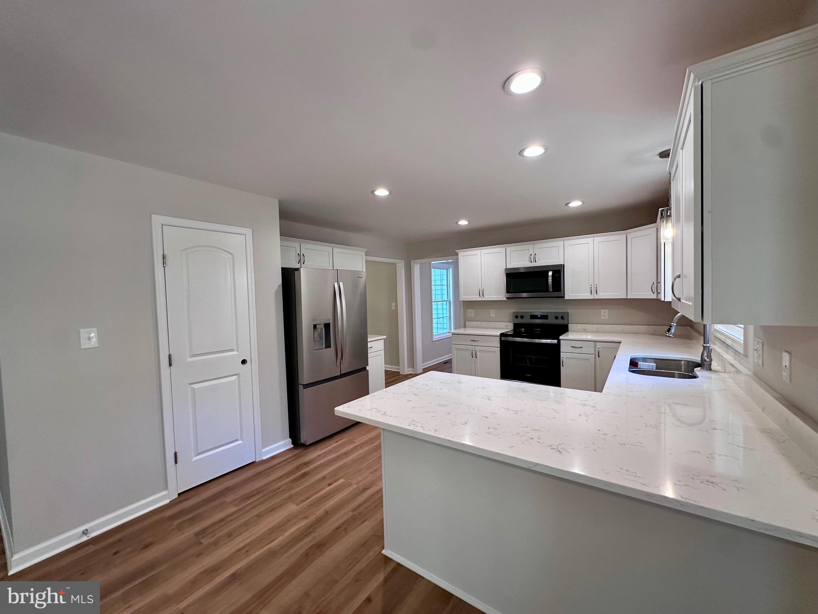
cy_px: 307
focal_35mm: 14
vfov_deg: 85.7
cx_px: 409
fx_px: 331
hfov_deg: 102.1
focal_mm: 2.22
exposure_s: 1/120
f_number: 2.2
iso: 200
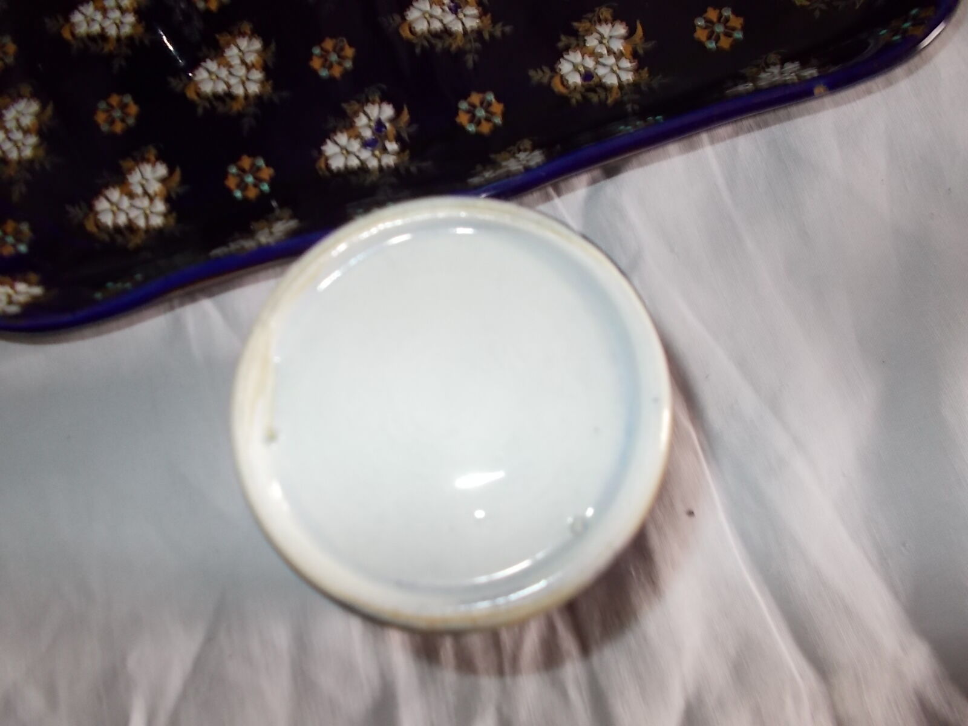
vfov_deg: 53.1
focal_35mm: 26
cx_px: 484
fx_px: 727
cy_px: 363
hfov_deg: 67.3
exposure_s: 1/25
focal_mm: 4.6
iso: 200
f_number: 3.2
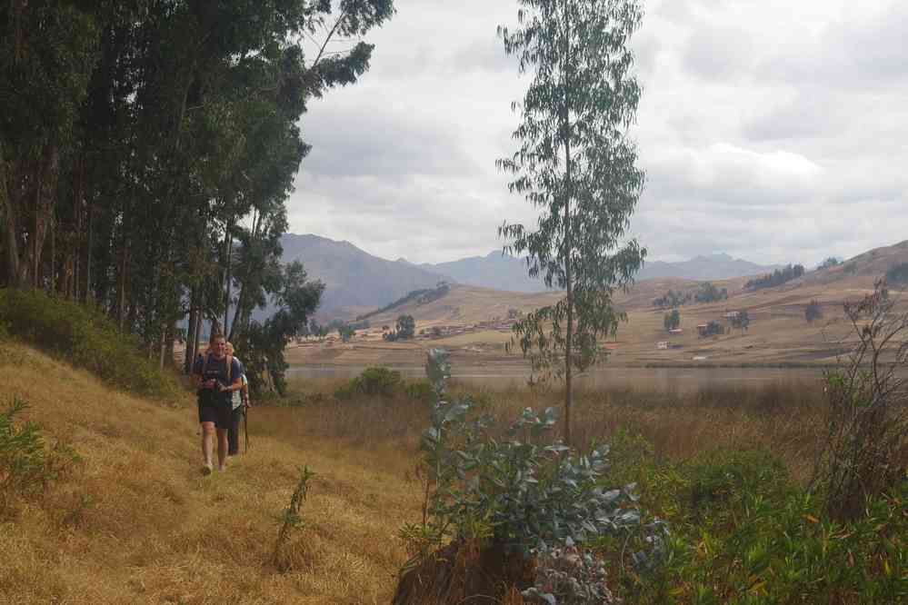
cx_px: 454
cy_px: 302
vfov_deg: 20.2
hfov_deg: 29.9
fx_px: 1702
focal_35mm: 68
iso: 200
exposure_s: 1/100
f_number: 11
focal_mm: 45
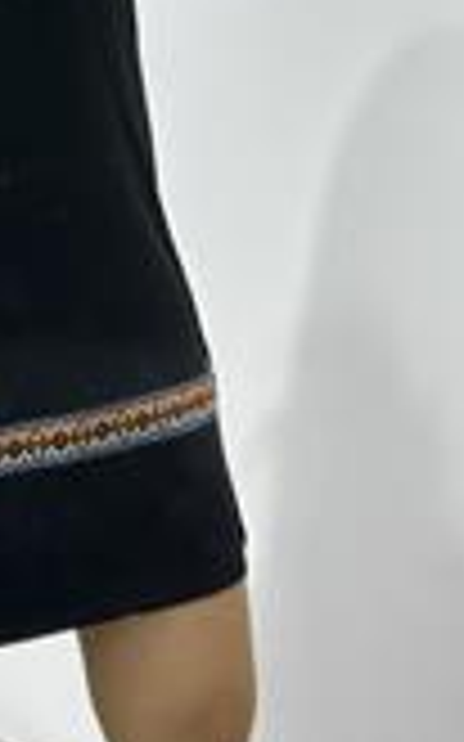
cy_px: -94
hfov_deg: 10.6
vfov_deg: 16.4
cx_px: 23
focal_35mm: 123
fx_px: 2491
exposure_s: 1/257
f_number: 1.78
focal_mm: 6.86
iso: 80
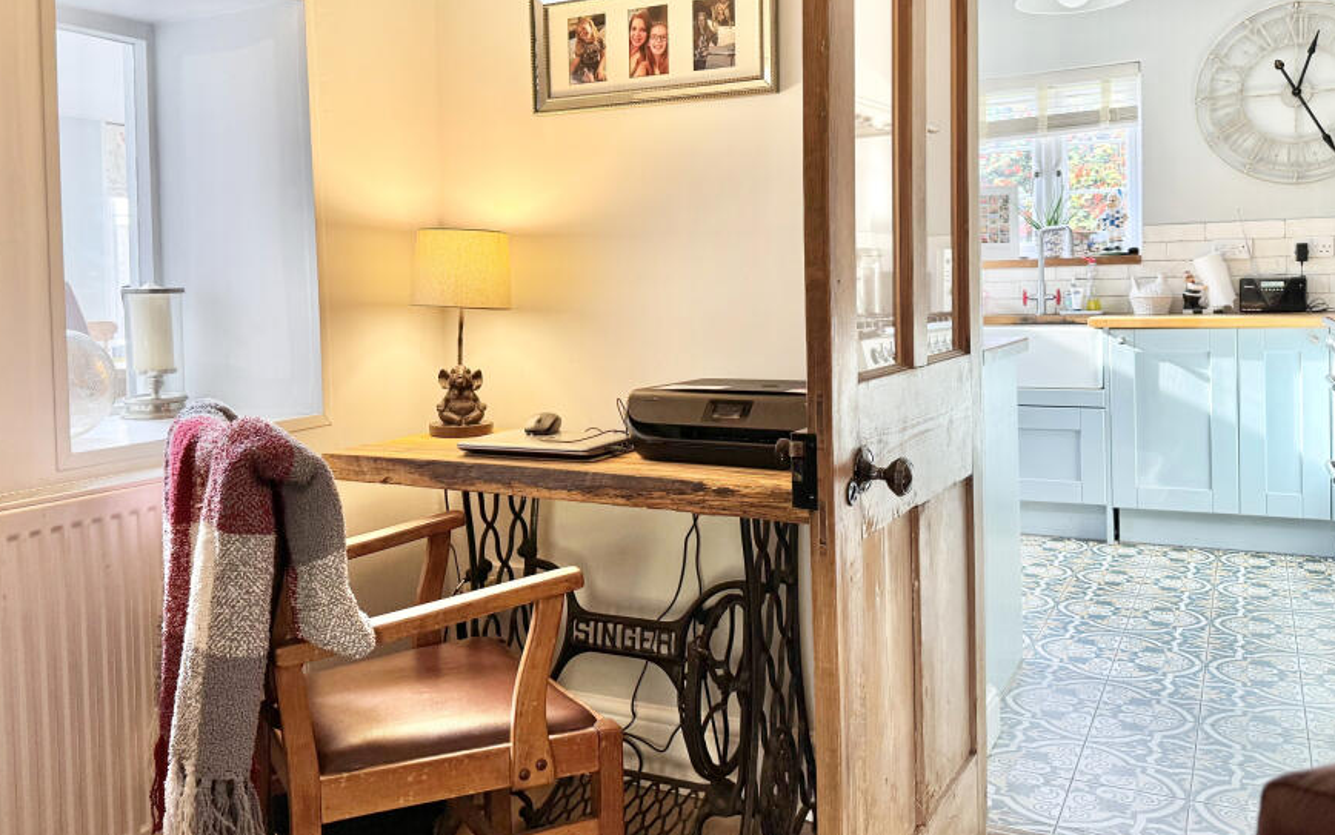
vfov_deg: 41.6
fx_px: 1092
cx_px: 641
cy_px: 317
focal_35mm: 30
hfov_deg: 62.9
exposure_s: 1/100
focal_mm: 6.76
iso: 160
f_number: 1.78
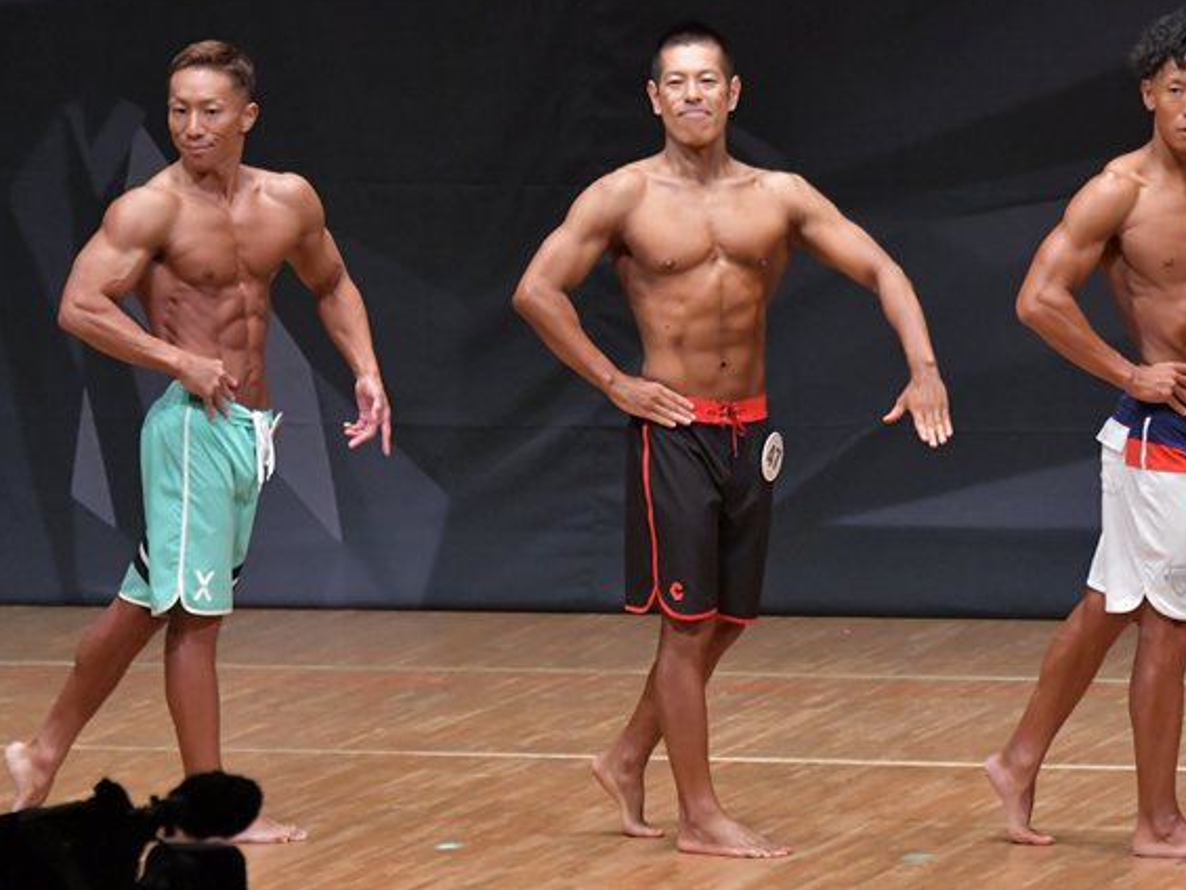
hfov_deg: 5.9
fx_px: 11514
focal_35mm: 336
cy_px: 481
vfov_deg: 4.4
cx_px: 643
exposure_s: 1/400
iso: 6400
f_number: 5.6
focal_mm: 170
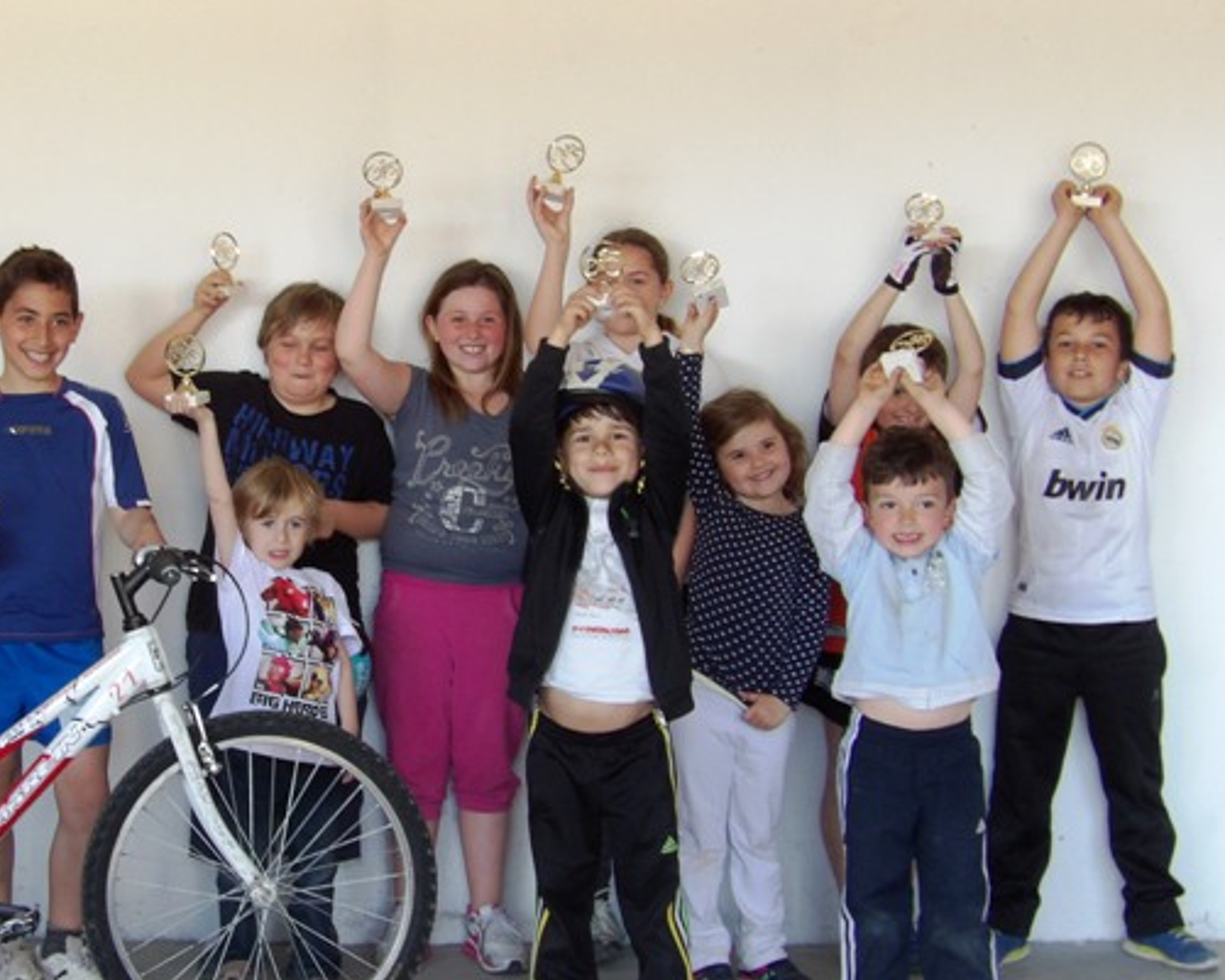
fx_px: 2393
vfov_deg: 23.1
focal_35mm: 66
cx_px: 339
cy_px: 522
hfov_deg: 28.4
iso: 169
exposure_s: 1/34
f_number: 3.8
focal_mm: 8.2
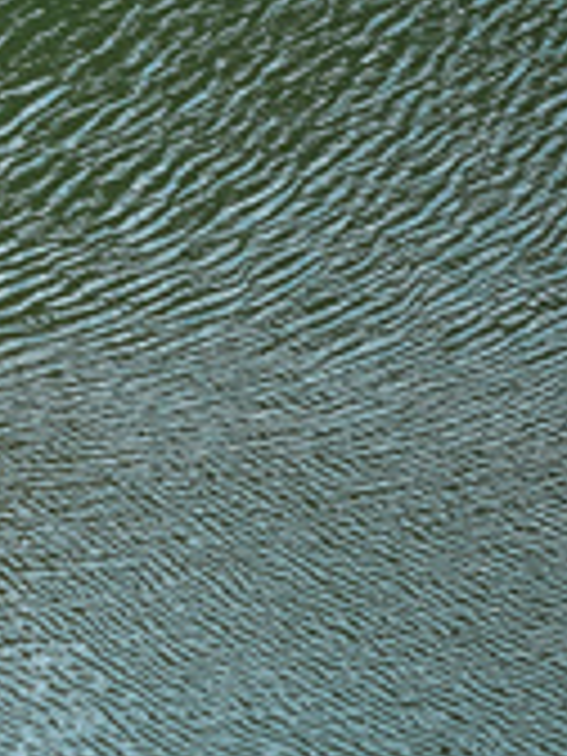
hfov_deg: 3.2
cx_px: -976
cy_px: 153
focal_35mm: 463
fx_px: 10112
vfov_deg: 4.3
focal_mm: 77
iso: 100
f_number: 6.3
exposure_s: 1/160
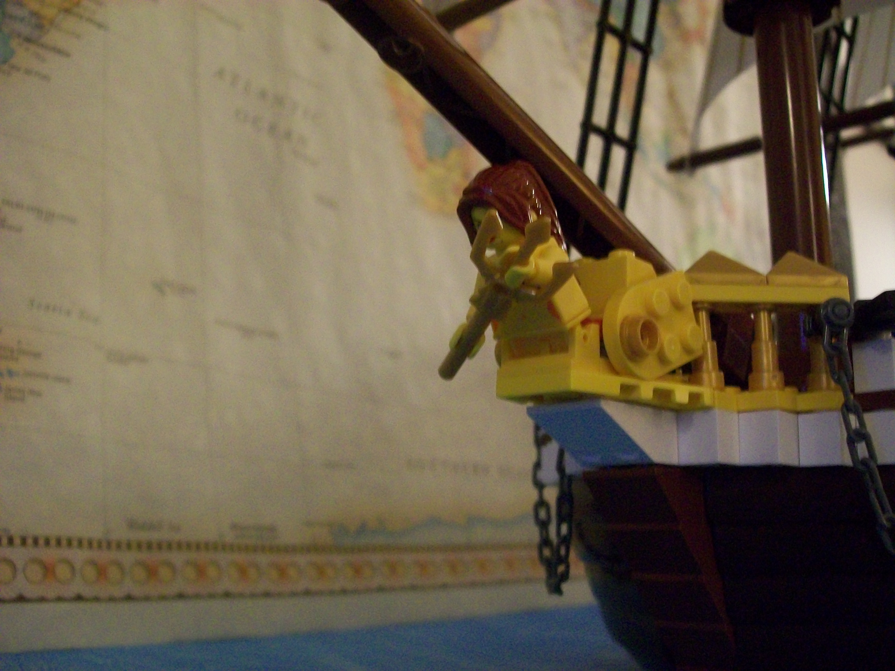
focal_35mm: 36
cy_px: 336
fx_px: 931
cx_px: 448
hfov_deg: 51.4
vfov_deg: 39.7
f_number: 2.7
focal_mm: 6
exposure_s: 1/8
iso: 200
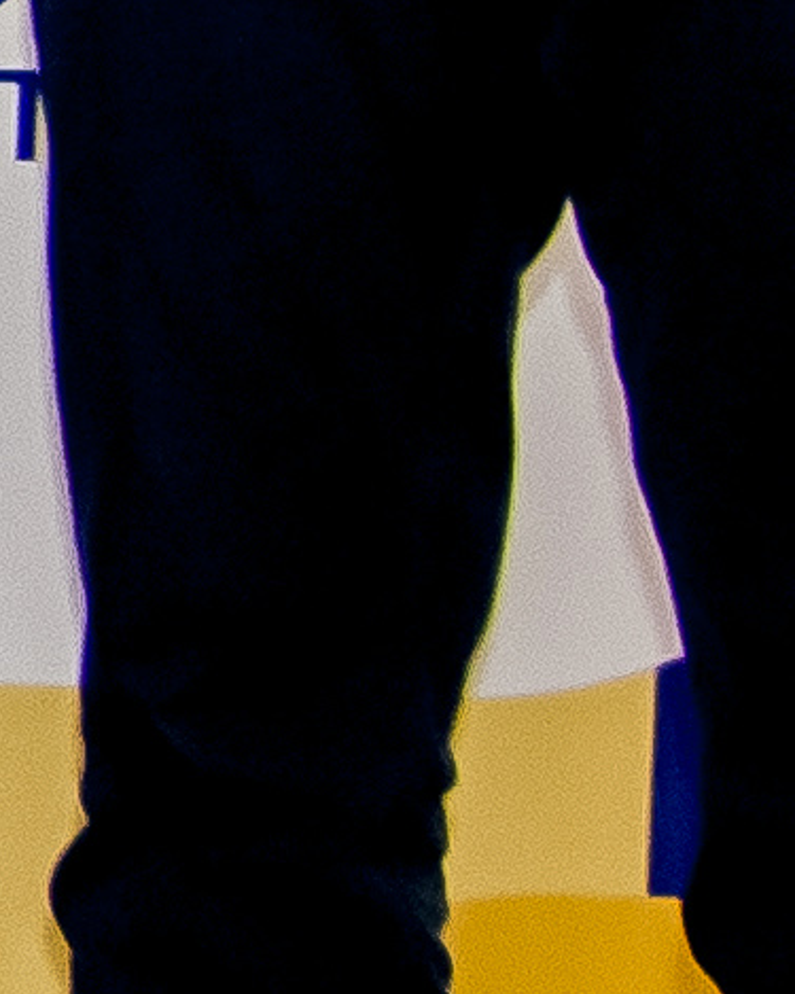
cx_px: -4140
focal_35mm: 334
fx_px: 9827
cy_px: -375
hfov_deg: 3.8
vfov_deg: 5.7
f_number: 4
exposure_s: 1/80
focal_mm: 20
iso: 1000
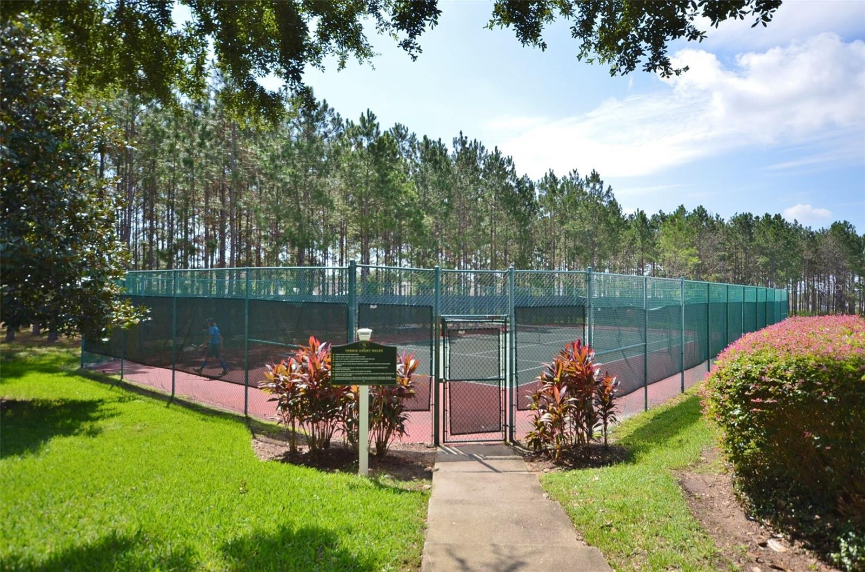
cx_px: 432
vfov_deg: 59.2
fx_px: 503
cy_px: 286
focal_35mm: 21
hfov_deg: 81.3
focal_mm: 14
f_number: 7.1
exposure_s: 1/1000
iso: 400
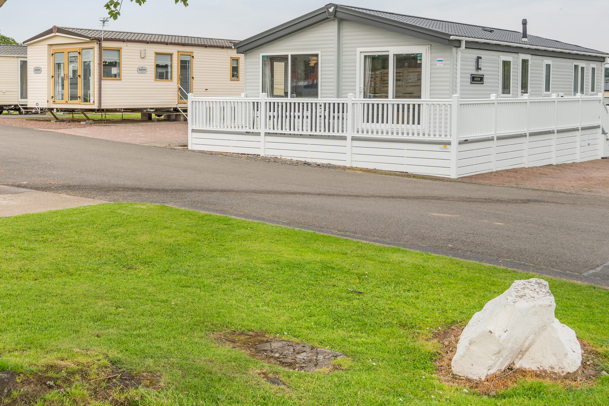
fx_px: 778
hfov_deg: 41.9
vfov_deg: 28.9
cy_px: 114
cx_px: 183
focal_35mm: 46
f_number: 8
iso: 100
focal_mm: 29
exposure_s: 1/160
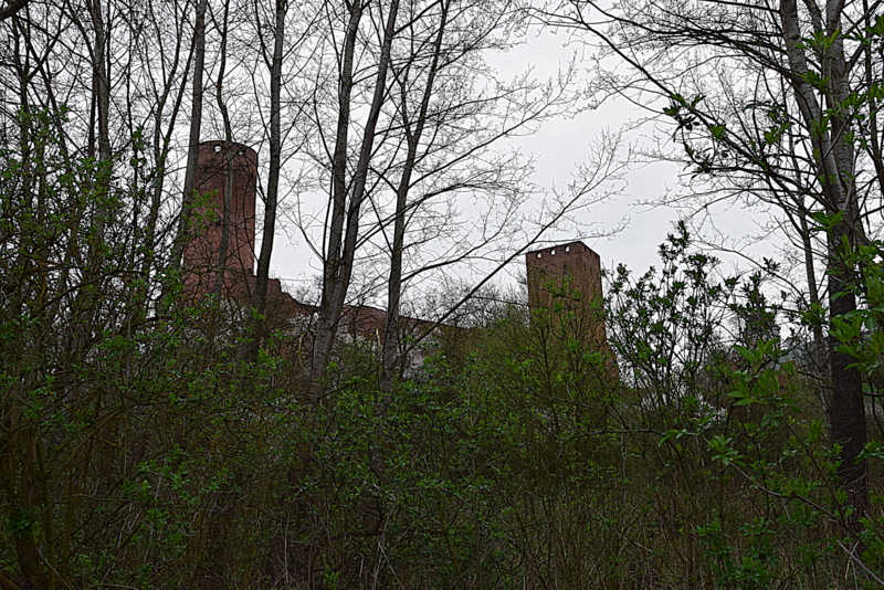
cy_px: 295
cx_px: 442
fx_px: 921
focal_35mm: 38
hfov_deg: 51.3
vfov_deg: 35.5
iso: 400
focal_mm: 25
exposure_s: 1/125
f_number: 9
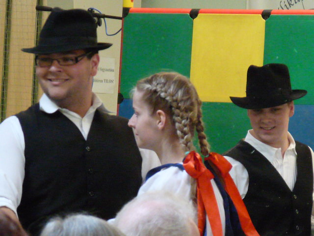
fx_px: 2821
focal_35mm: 311
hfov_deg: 6.4
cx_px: 157
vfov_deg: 4.8
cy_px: 118
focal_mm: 31.2
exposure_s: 1/125
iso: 800
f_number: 3.7
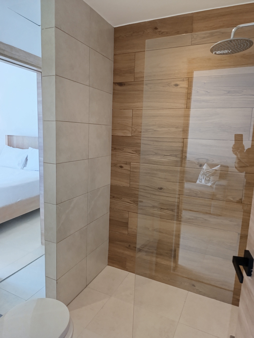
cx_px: 127
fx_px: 224
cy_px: 169
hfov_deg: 59.0
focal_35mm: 23
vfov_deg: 73.8
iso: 640
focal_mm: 6.14
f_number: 1.6
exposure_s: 1/100
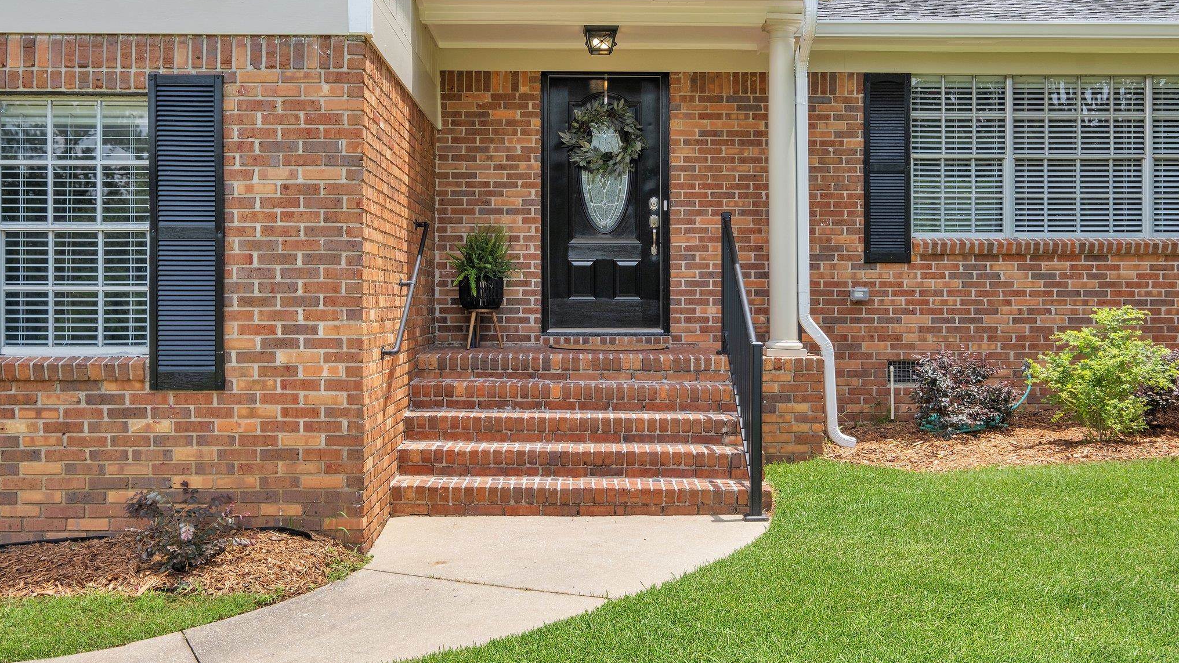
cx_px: 593
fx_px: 1188
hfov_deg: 52.8
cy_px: 297
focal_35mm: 38
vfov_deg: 31.2
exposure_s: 1/450
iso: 250
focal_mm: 24
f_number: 8
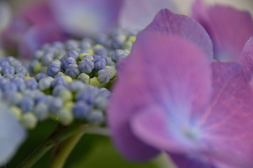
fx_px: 3162
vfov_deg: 3.1
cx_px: 126
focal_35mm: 450
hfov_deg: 4.6
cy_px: 84
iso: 250
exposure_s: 1/8
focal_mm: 300
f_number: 6.3
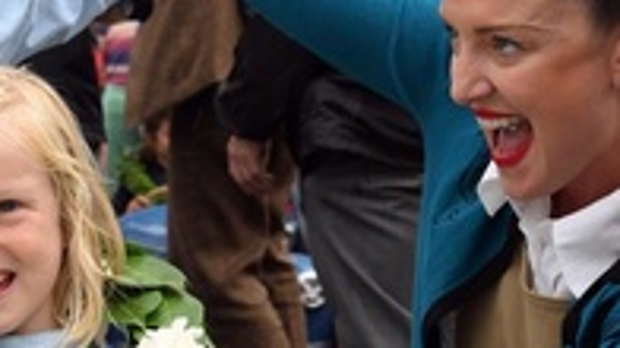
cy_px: 253
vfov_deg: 8.8
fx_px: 2267
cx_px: -44
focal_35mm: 138
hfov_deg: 15.2
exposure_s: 1/320
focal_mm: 43
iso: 500
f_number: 7.1
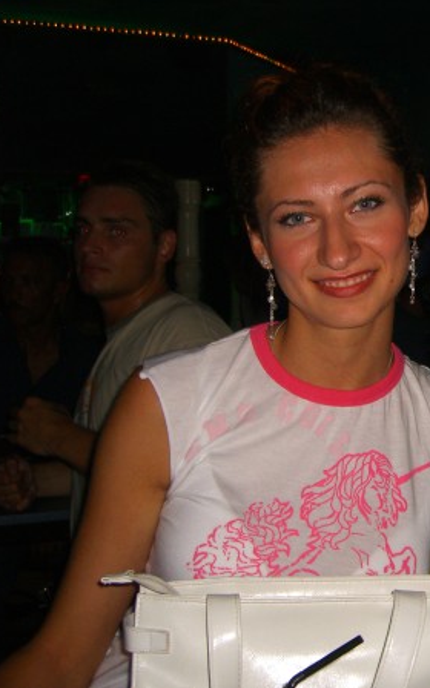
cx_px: 453
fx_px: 1013
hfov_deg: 22.8
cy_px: 344
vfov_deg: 37.5
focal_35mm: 54
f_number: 2.8
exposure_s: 1/60
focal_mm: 7.9
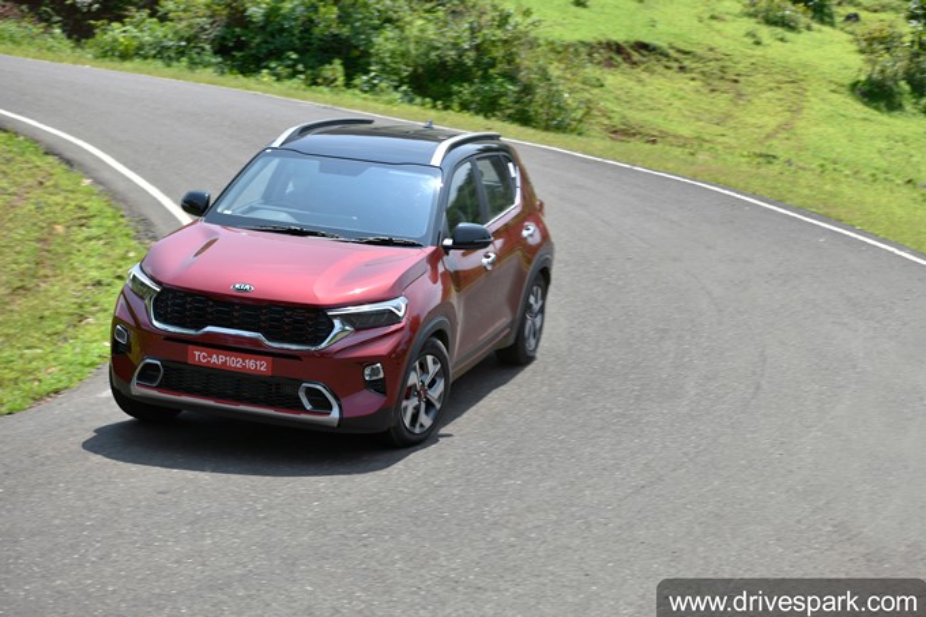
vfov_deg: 19.4
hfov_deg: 28.8
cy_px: 308
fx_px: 1800
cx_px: 463
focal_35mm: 70
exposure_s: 1/250
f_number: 4.5
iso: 31
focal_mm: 70
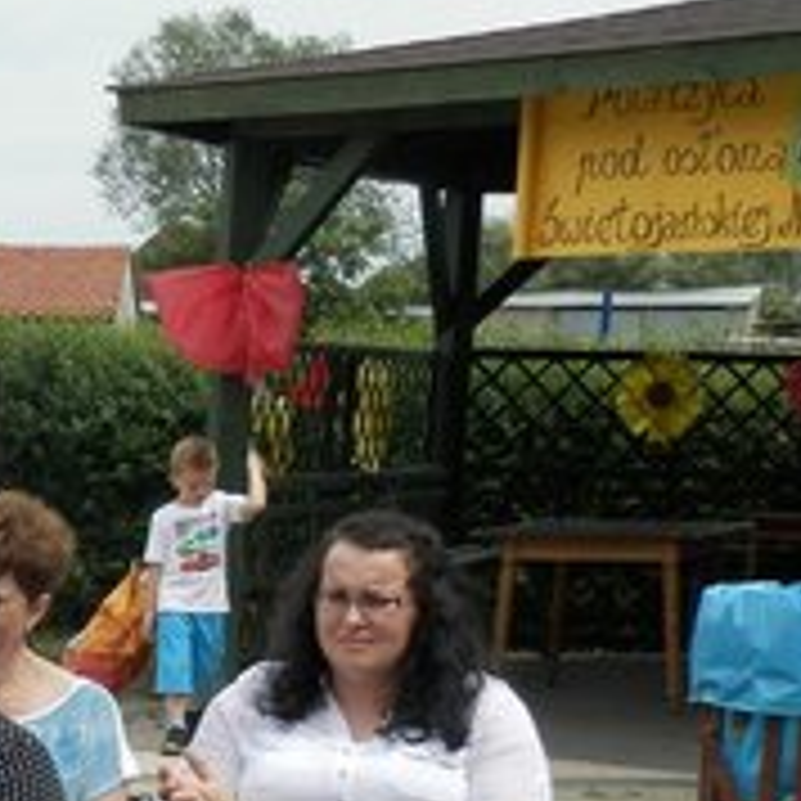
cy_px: 880
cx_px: -648
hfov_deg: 12.4
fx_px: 3377
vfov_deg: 13.3
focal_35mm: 129
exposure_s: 1/800
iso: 80
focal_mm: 7.2
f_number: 3.5
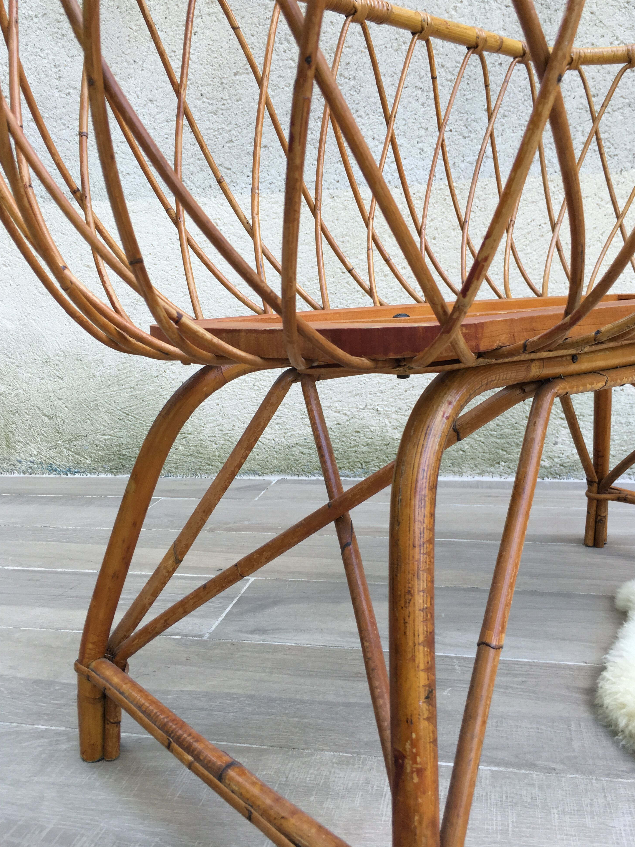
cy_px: 413
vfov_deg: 60.0
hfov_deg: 46.8
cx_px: 322
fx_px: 734
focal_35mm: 30
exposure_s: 1/100
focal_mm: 4.15
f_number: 2.2
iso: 32
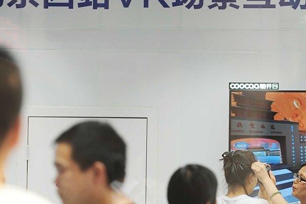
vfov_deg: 6.9
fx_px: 1682
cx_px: 232
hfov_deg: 10.4
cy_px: 142
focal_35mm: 198
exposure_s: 1/125
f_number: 2.8
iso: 400
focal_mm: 116
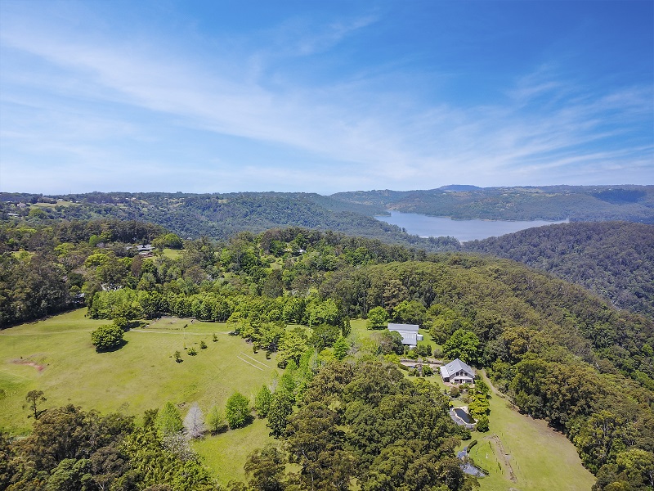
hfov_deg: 67.3
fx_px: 491
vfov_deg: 53.1
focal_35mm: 26
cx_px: 327
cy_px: 246
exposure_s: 1/950
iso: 100
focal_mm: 4.7
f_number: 2.2
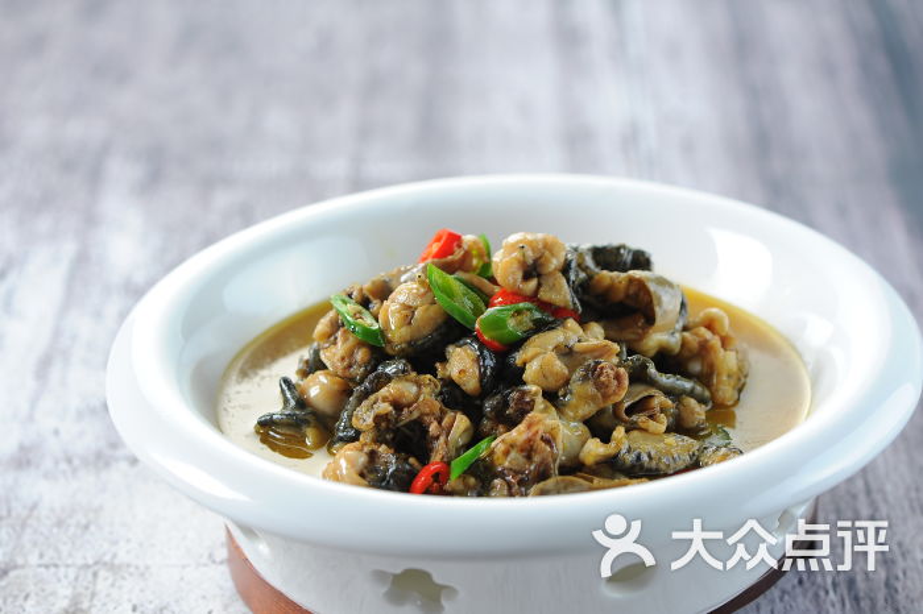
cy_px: 307
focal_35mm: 105
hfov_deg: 19.5
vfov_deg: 13.0
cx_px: 462
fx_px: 2691
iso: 200
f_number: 6.3
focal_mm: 105
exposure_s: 1/125
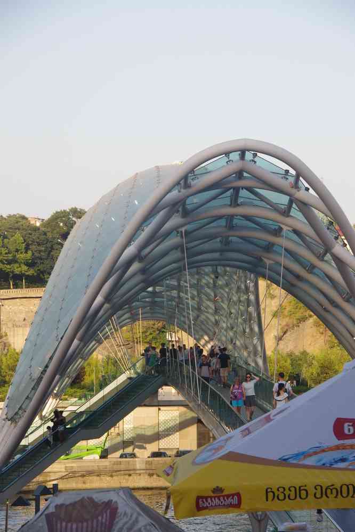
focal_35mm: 128
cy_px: 266
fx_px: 1886
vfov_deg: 16.1
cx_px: 178
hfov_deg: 10.8
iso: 800
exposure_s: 1/125
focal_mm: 85
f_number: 8
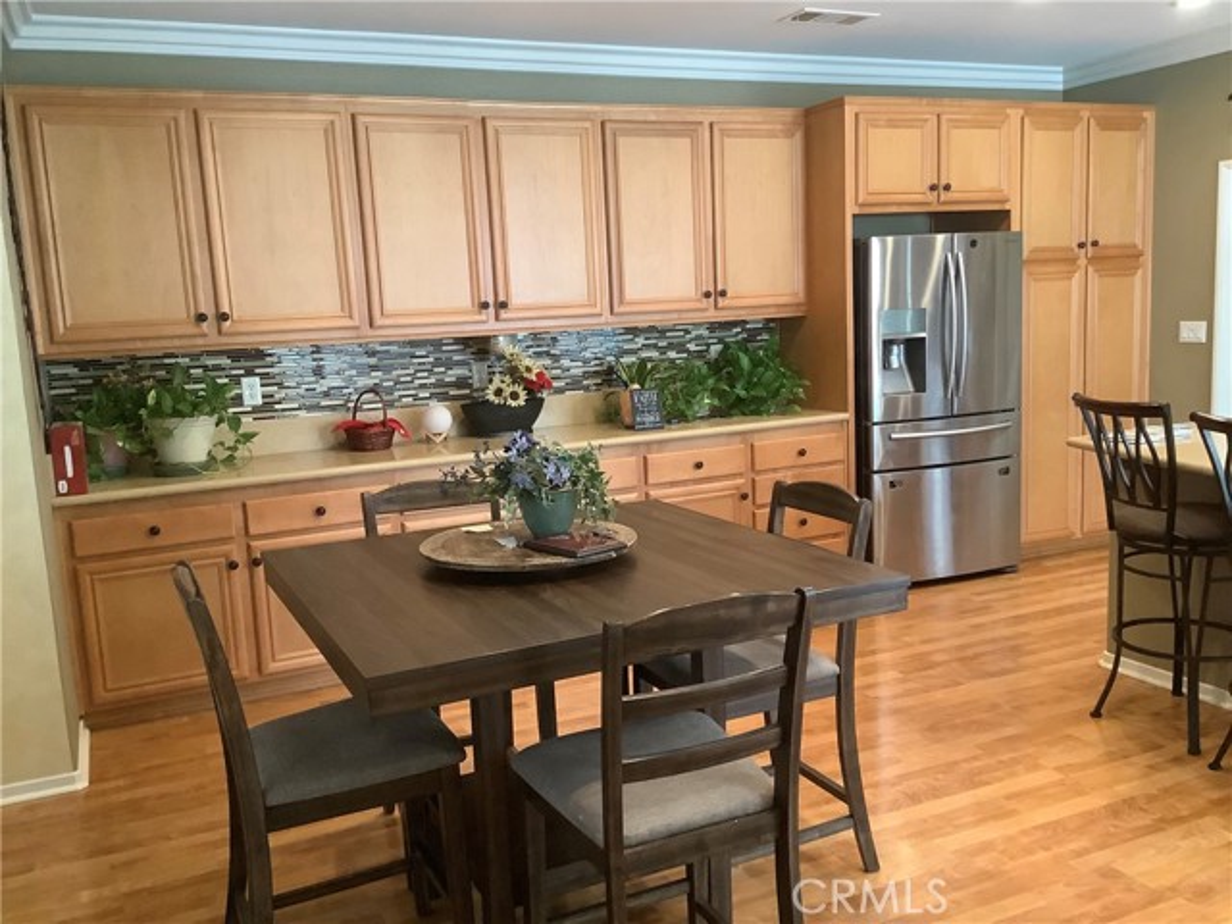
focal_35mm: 31
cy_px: 462
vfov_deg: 45.4
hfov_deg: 58.4
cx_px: 616
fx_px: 1103
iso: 320
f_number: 2.4
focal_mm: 3.3
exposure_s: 1/60
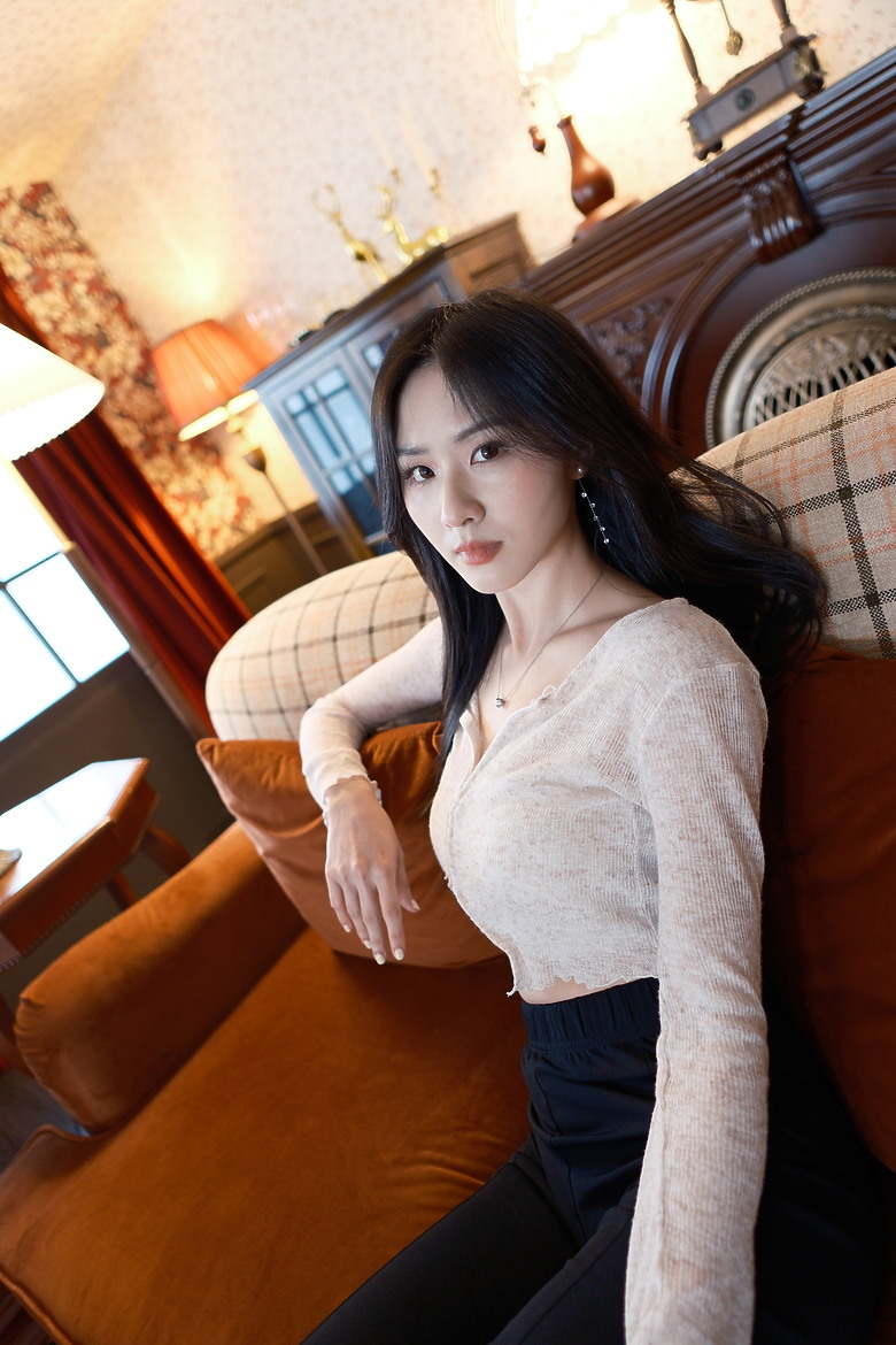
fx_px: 859
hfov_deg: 55.1
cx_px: 448
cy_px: 672
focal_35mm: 23
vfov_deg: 76.1
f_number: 1.4
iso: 640
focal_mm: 15
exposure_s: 1/100
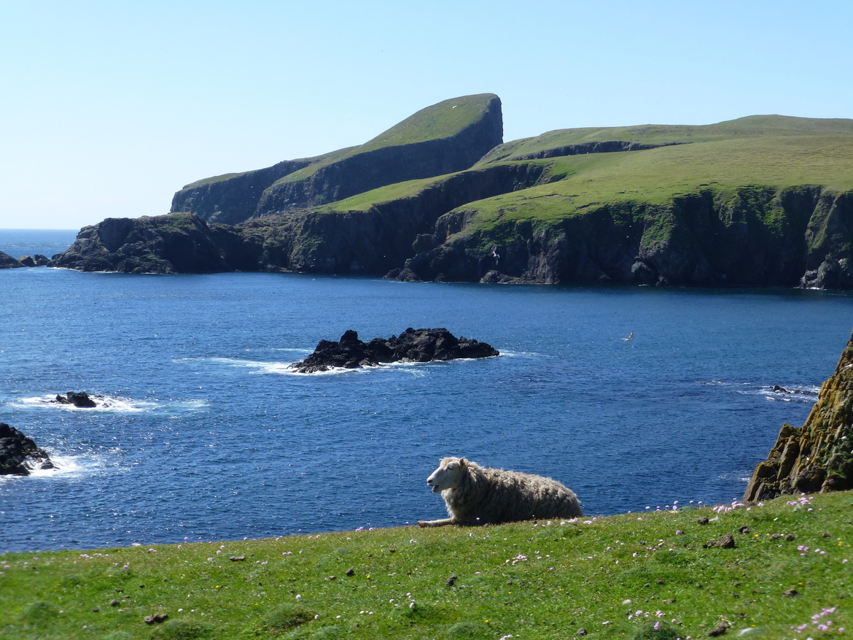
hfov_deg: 29.8
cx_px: 426
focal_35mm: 65
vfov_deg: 22.6
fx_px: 1601
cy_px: 320
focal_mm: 11
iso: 100
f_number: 4.8
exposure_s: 1/500
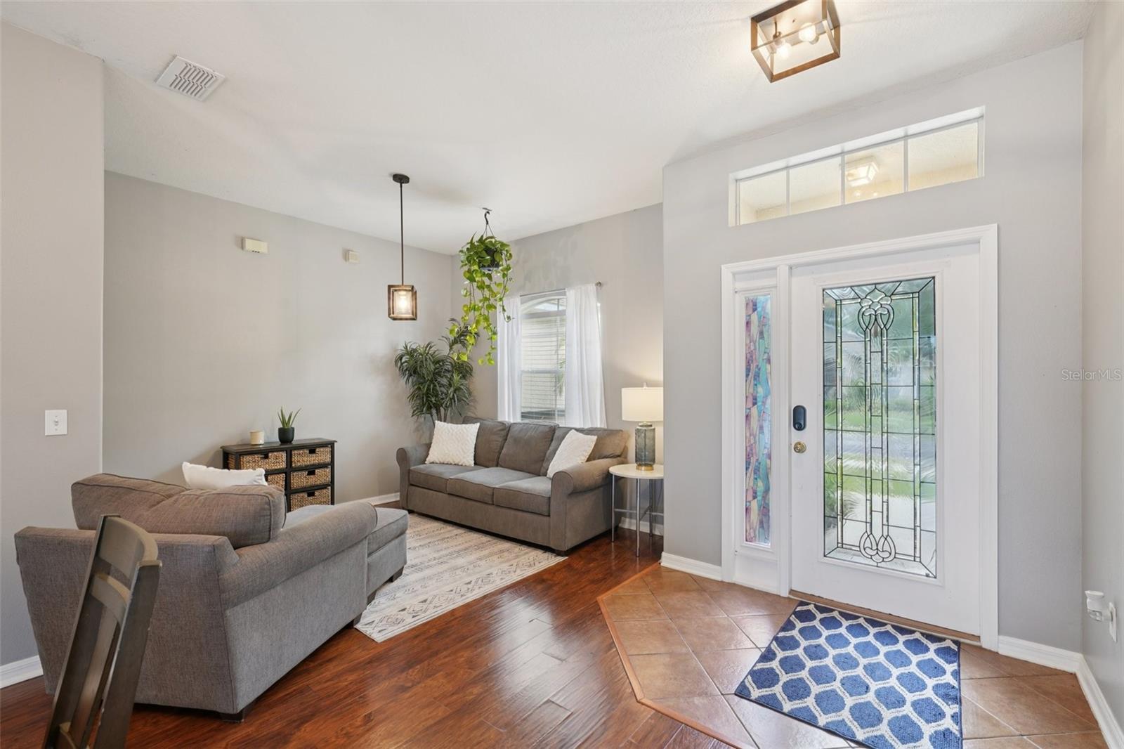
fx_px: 499
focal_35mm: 16
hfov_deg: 96.7
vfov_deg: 73.7
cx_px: 562
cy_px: 374
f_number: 8
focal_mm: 16
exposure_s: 1/20
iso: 400
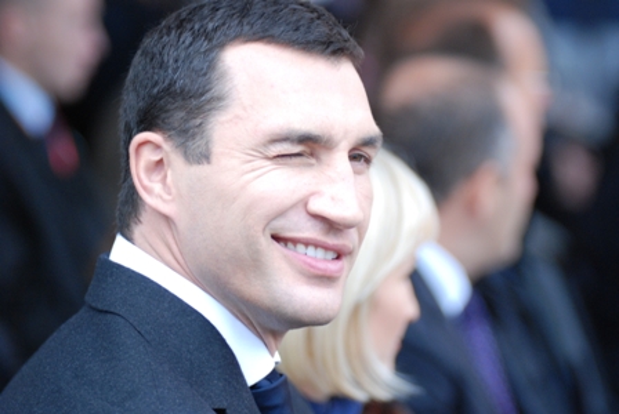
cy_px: 207
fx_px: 3874
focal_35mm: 225
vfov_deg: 6.1
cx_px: 310
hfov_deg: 9.1
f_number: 2.8
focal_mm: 150
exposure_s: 1/250
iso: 800
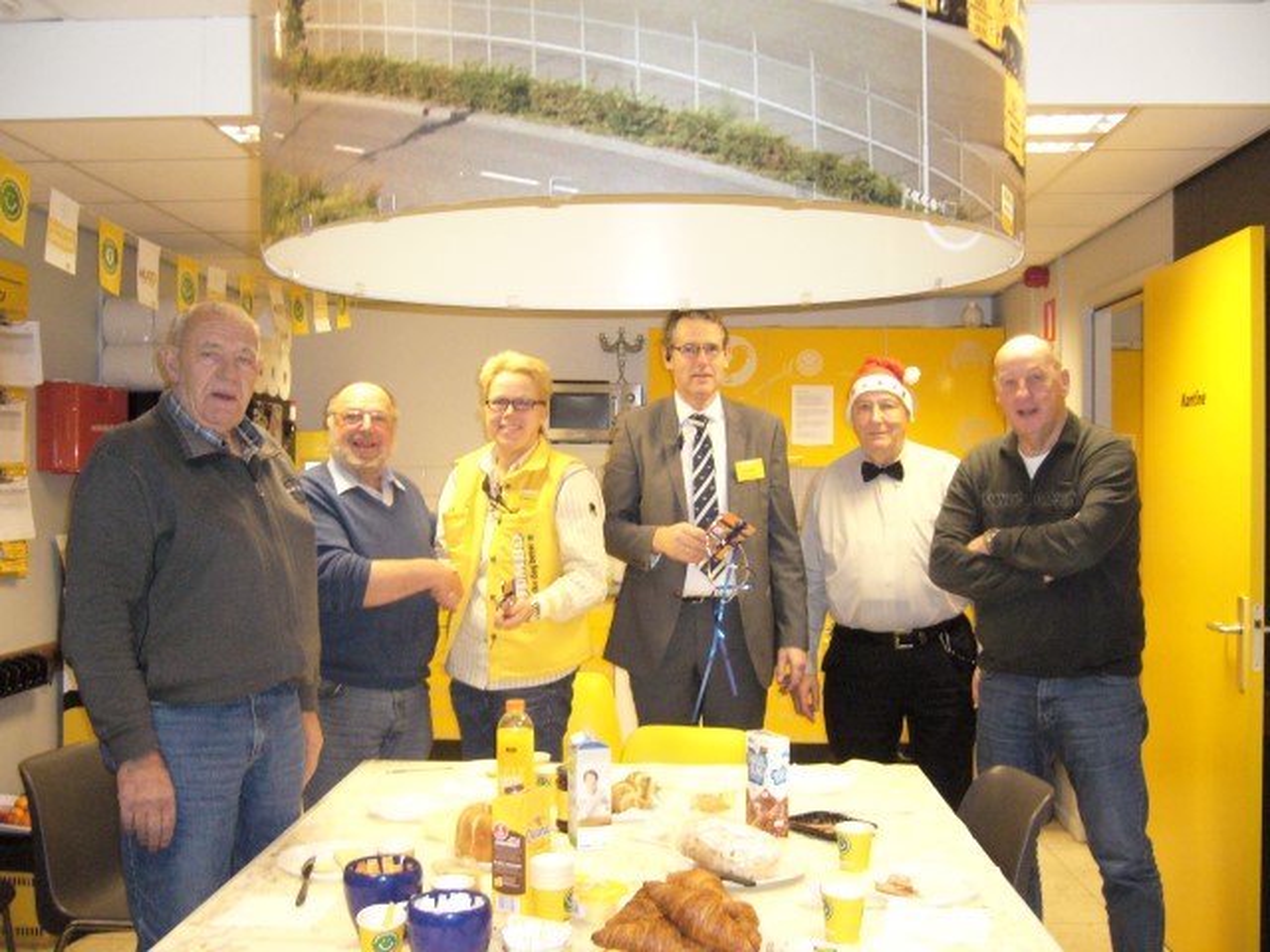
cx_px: 635
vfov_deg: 40.7
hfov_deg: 52.6
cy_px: 476
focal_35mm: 35
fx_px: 1284
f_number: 2.8
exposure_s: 1/30
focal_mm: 5.8
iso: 320
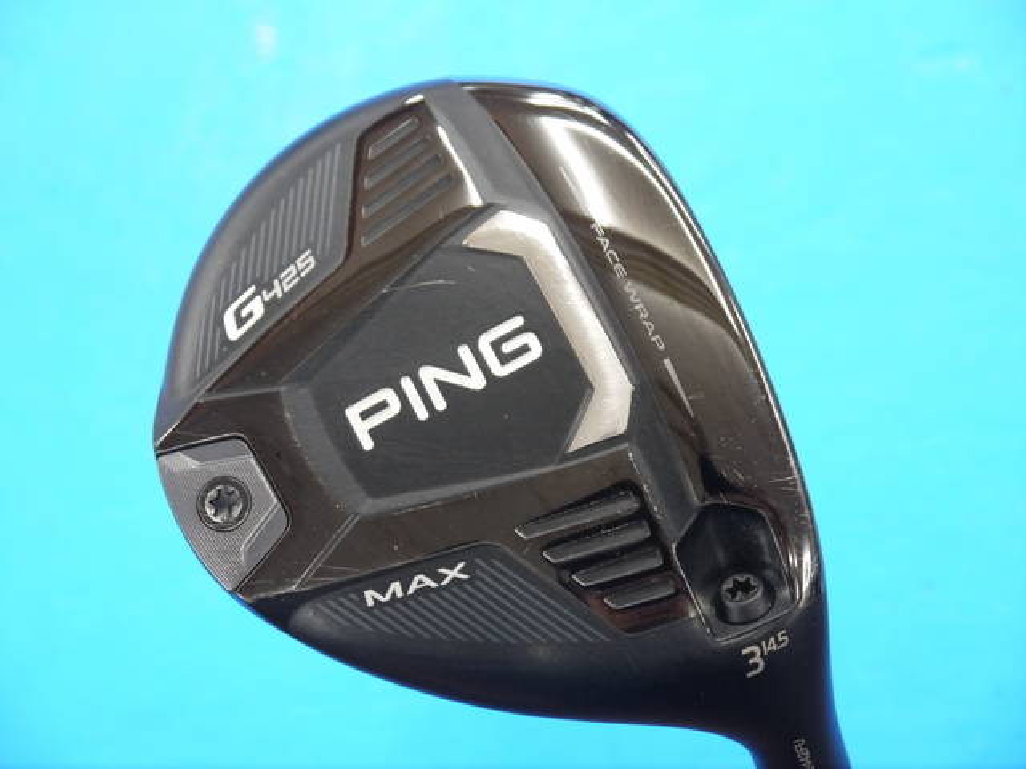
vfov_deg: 17.6
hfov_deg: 23.3
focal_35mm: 84
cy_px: 384
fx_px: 2490
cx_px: 513
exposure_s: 1/50
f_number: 5.6
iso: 800
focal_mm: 42
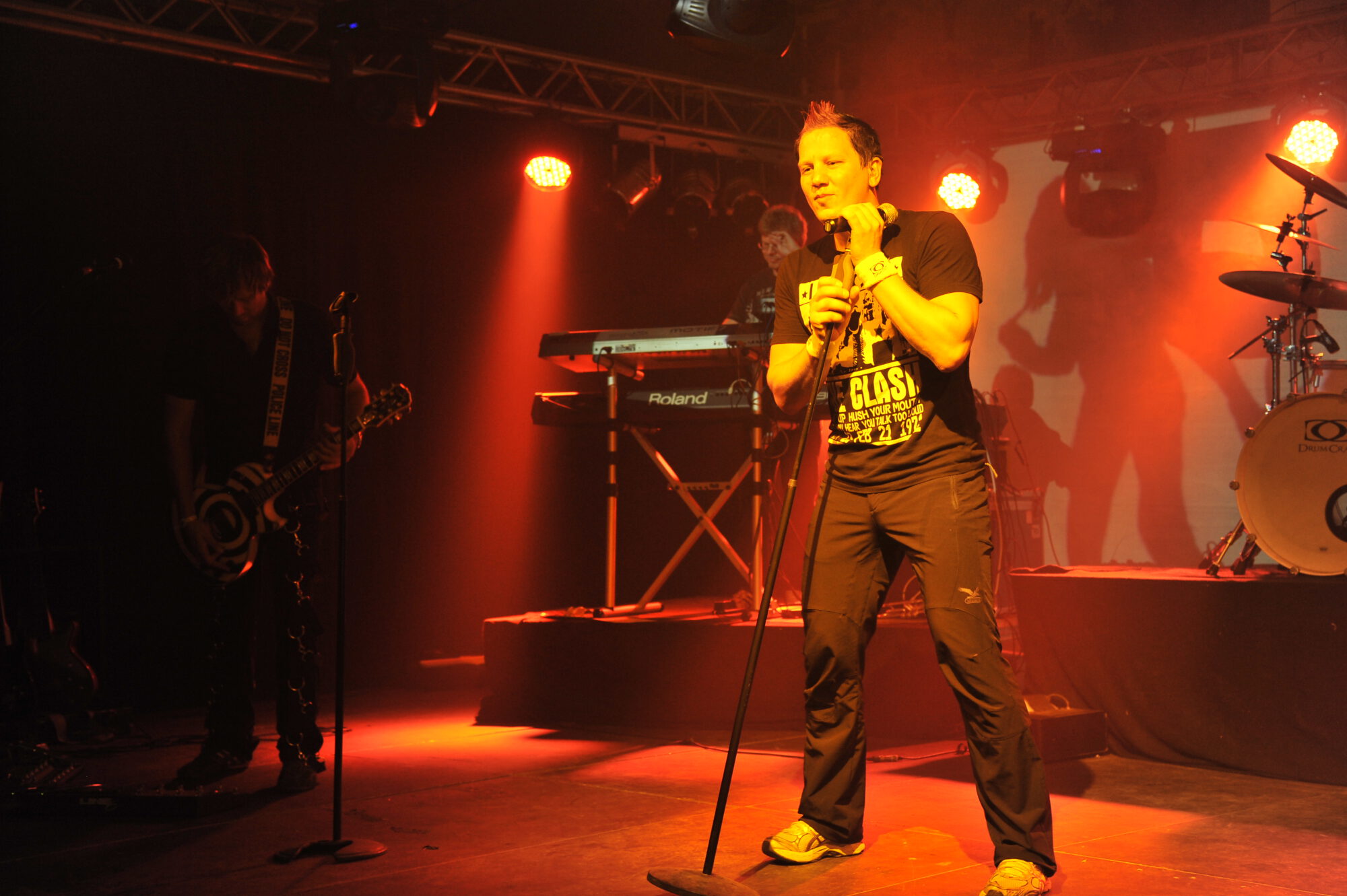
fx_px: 1944
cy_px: 448
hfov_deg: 38.2
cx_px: 674
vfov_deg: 26.0
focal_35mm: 52
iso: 1000
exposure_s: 1/100
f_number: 4.5
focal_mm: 52
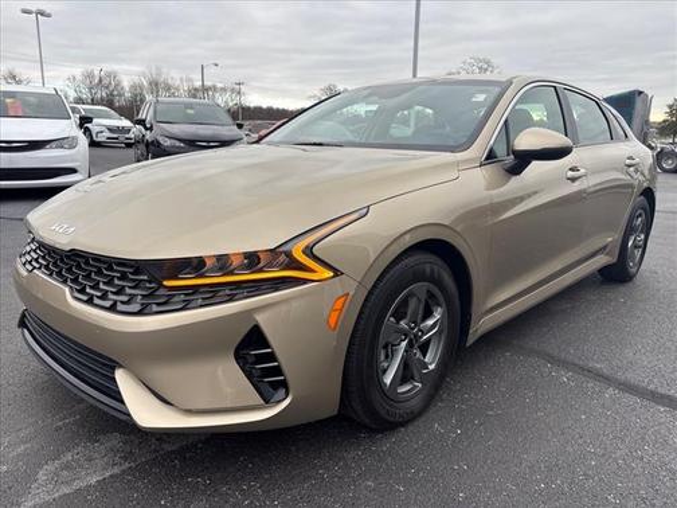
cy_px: 254
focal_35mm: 26
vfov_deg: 53.1
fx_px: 508
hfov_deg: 67.3
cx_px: 338
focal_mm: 5.96
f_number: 1.6
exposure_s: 1/764
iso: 50
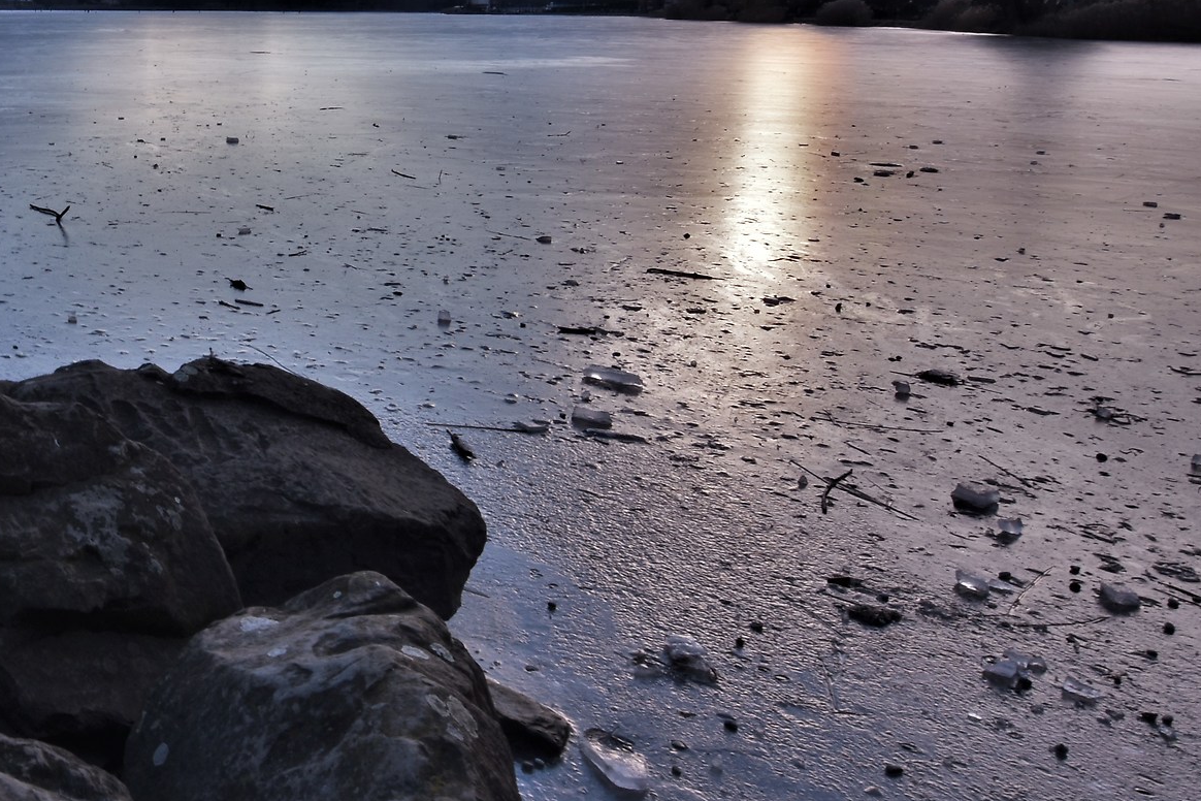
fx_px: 1135
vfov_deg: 38.0
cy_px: 209
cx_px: 6
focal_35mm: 34
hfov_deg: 46.8
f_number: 22
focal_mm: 11
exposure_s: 1/20
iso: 100
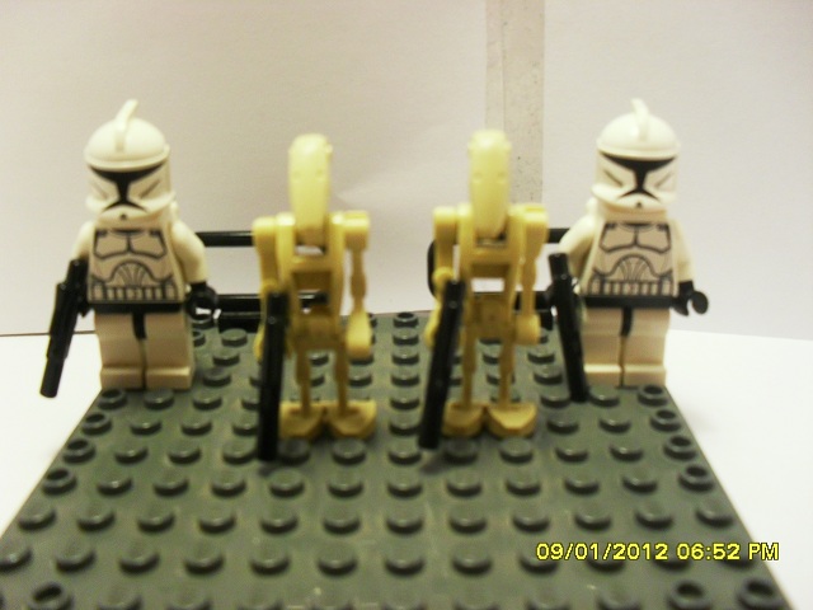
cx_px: 406
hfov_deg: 52.6
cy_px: 305
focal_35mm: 35
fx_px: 822
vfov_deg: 40.7
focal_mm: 6.3
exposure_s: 1/30
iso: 200
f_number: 3.2
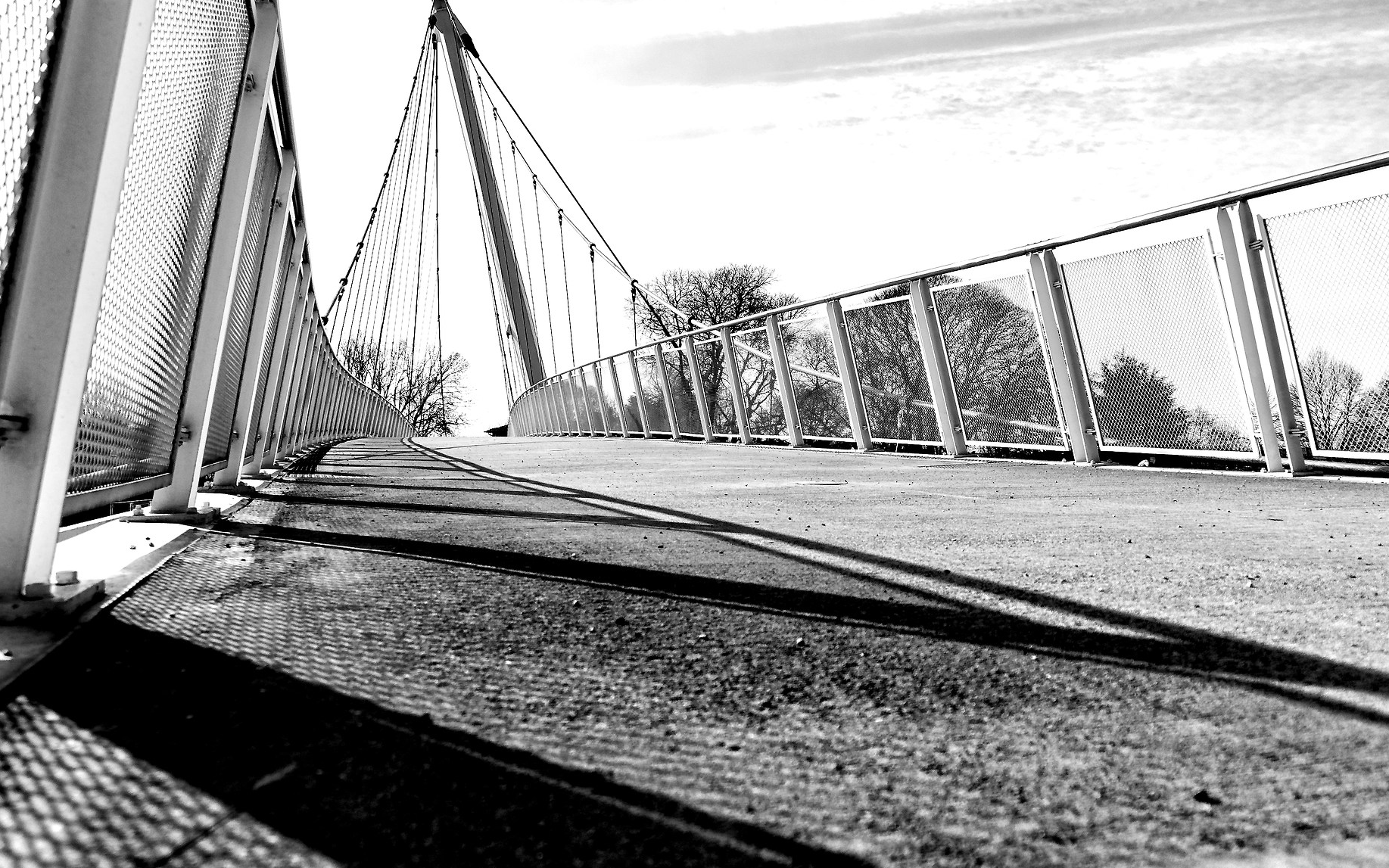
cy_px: 371
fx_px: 1060
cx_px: 634
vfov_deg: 44.4
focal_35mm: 28
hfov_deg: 66.3
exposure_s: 1/1000
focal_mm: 14
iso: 100
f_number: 5
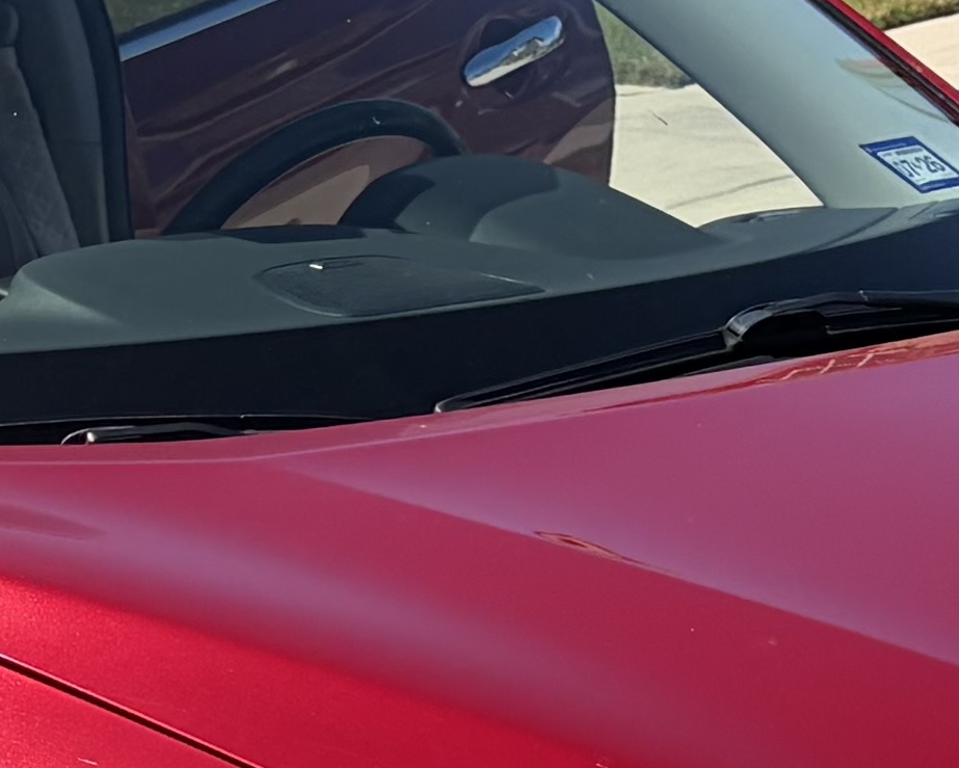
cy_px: 1071
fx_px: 4457
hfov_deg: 12.1
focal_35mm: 157
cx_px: -72
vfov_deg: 9.6
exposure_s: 1/3279
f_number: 1.6
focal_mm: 5.96
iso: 50
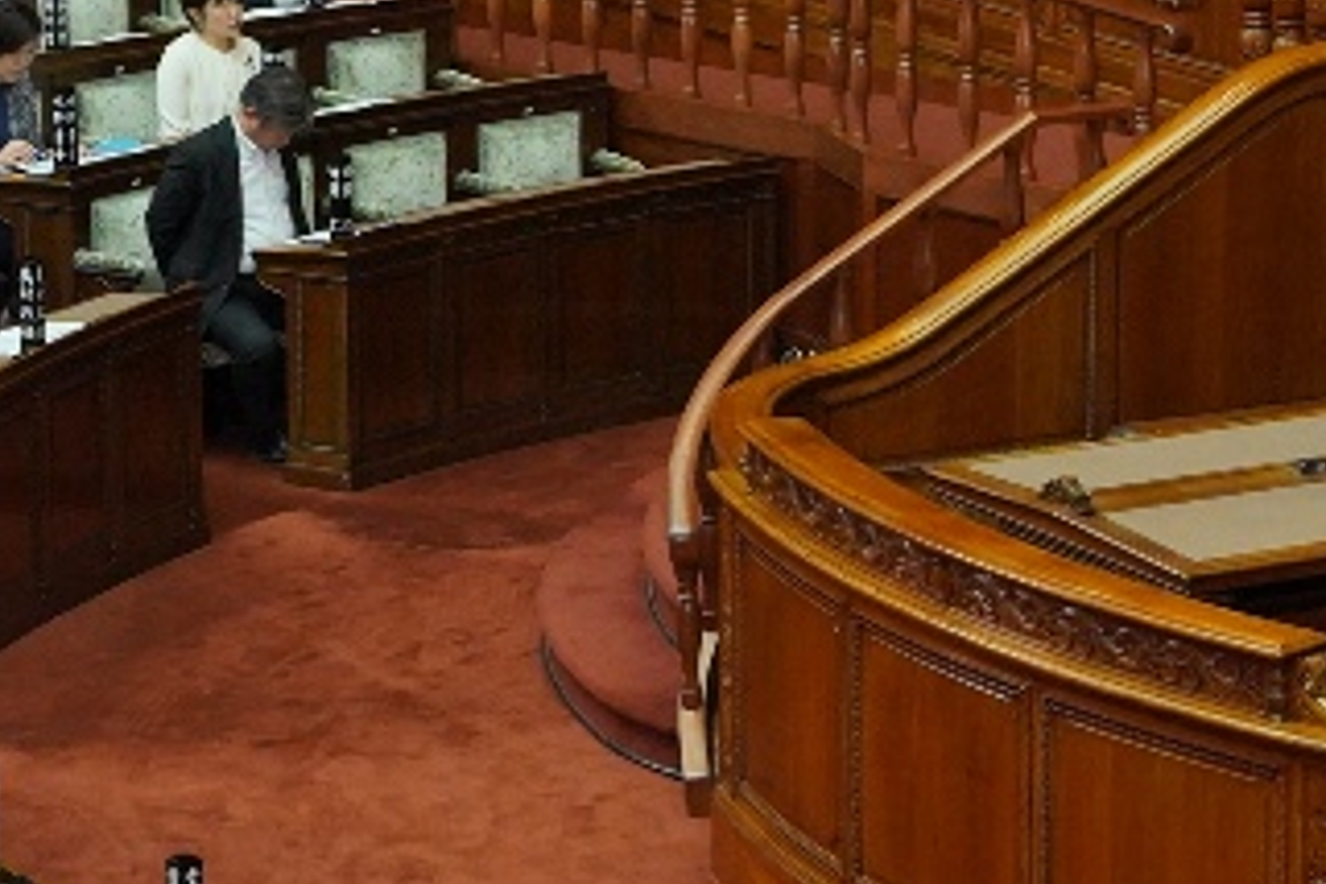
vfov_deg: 7.4
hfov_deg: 11.1
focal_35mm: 185
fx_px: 6814
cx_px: 851
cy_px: 283
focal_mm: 58
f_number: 5.6
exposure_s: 1/125
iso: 5000
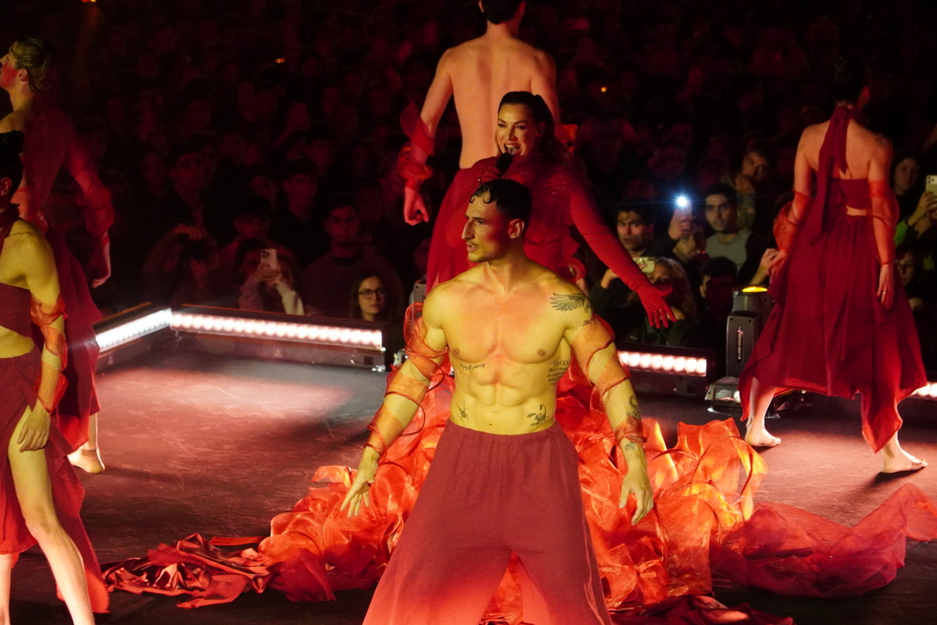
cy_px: 312
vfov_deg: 8.7
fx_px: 4099
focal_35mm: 158
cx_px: 468
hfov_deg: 13.0
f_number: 4
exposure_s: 1/200
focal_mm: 105
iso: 5000
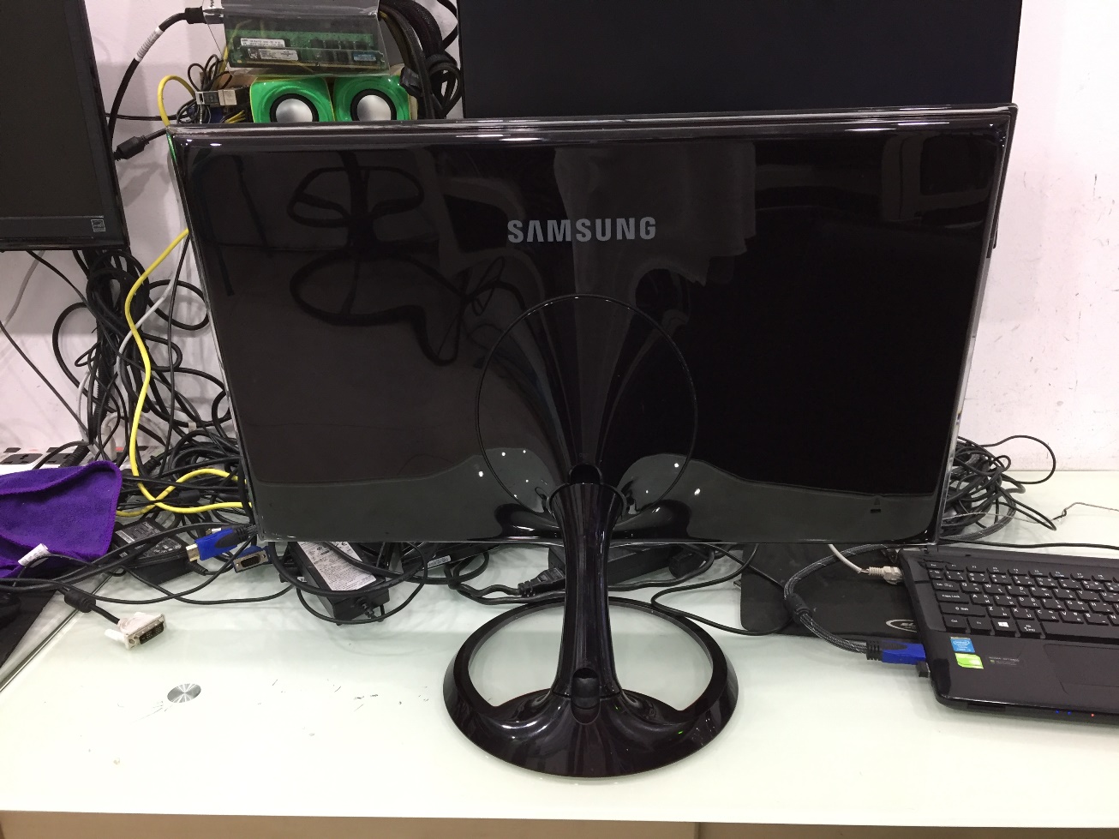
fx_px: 937
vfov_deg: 48.2
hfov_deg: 61.7
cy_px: 420
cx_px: 560
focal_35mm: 29
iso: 160
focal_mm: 4.15
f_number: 2.2
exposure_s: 1/33
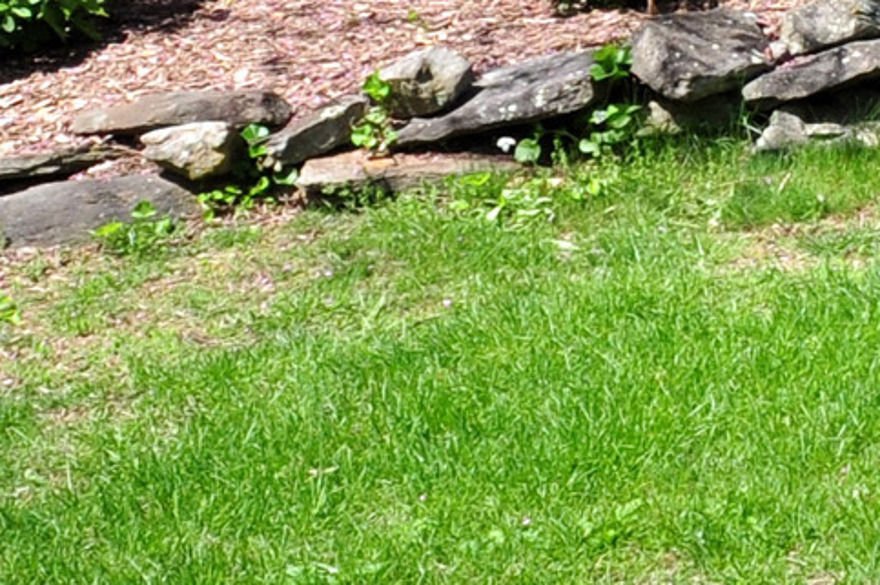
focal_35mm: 126
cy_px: -641
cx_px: 2316
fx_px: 3077
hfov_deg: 12.0
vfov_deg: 10.0
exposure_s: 1/250
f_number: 9
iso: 250
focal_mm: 14
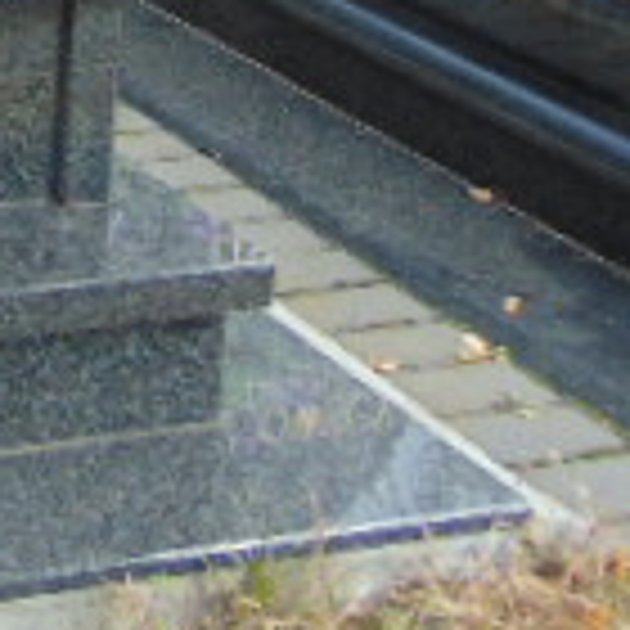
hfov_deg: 14.6
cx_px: -590
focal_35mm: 101
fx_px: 2080
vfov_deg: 15.7
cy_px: -356
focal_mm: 4.5
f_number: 3
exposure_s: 1/250
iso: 80
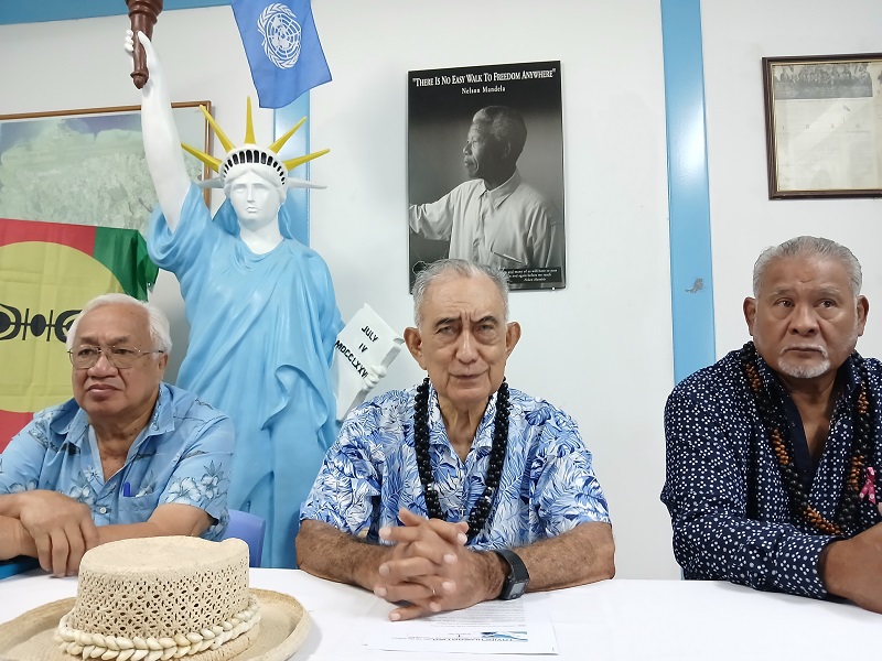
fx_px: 662
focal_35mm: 26
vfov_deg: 53.1
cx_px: 441
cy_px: 330
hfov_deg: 67.3
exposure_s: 1/24
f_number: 1.8
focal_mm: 3.98
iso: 400
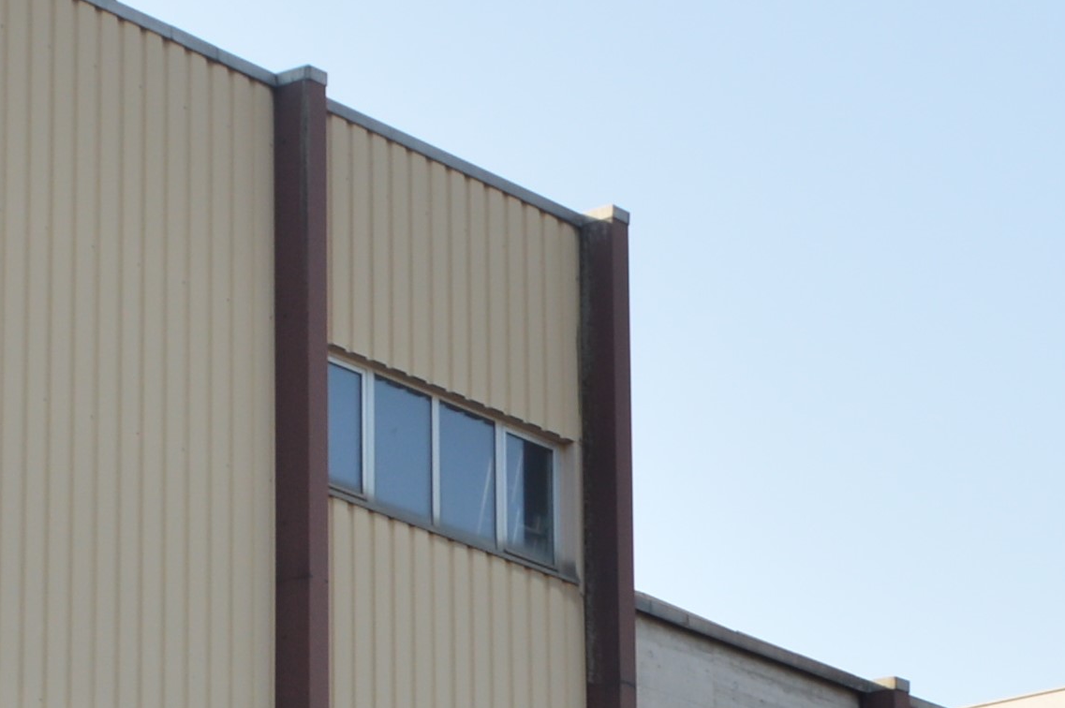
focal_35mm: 125
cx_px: 223
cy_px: 949
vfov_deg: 10.7
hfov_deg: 16.3
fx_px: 3695
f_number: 6.3
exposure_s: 1/200
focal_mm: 20
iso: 100
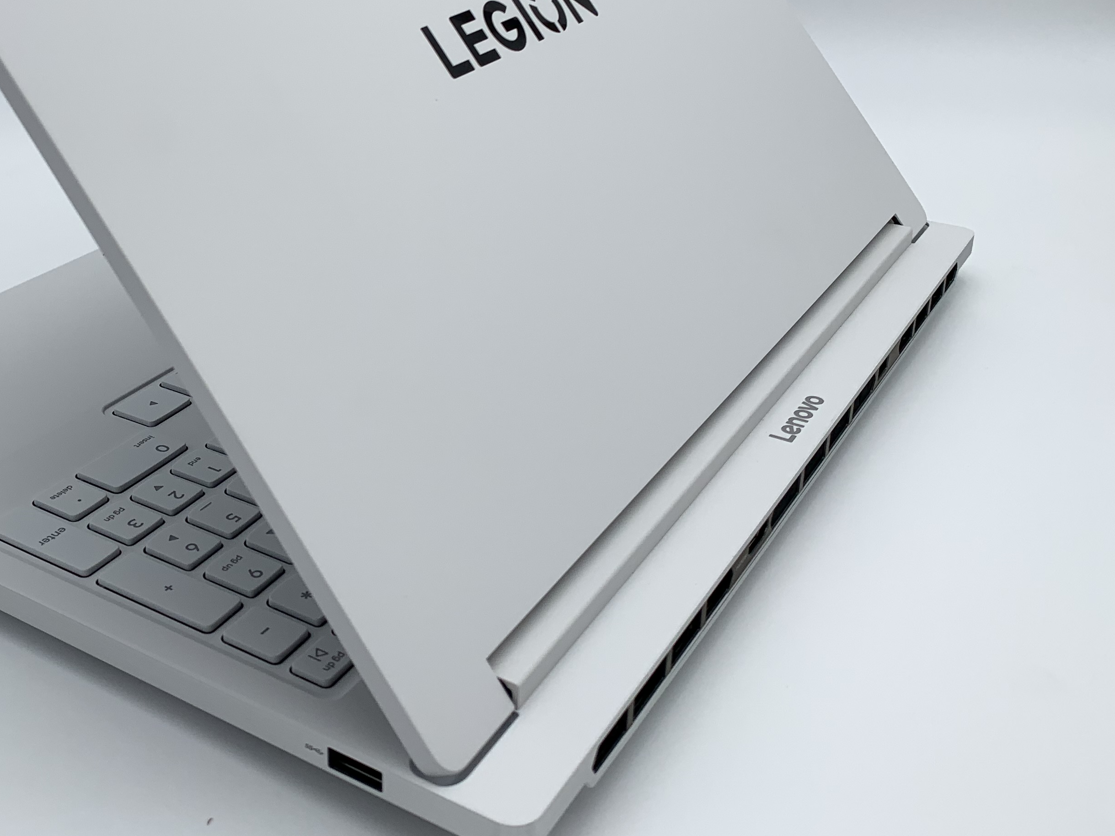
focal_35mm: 43
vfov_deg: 33.1
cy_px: 233
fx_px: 1385
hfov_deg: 42.7
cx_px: 299
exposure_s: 1/754
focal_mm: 4.25
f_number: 1.8
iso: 25
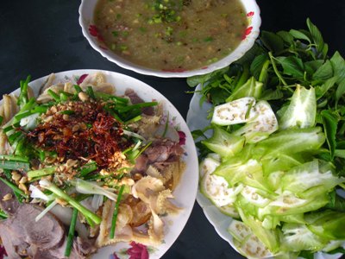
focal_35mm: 38
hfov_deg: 49.0
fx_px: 379
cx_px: 172
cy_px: 130
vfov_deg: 37.7
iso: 50
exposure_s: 1/30
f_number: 3.2
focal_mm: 6.3
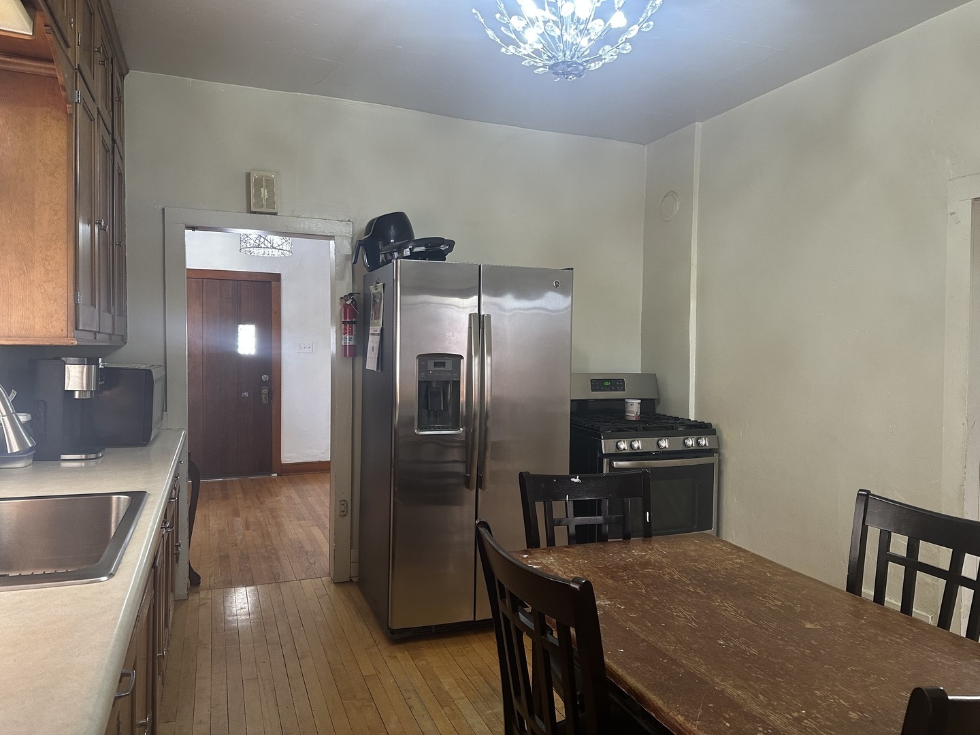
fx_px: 679
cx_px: 490
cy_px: 368
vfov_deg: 56.8
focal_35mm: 24
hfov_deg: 71.6
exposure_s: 1/60
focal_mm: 6.86
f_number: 1.78
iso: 250
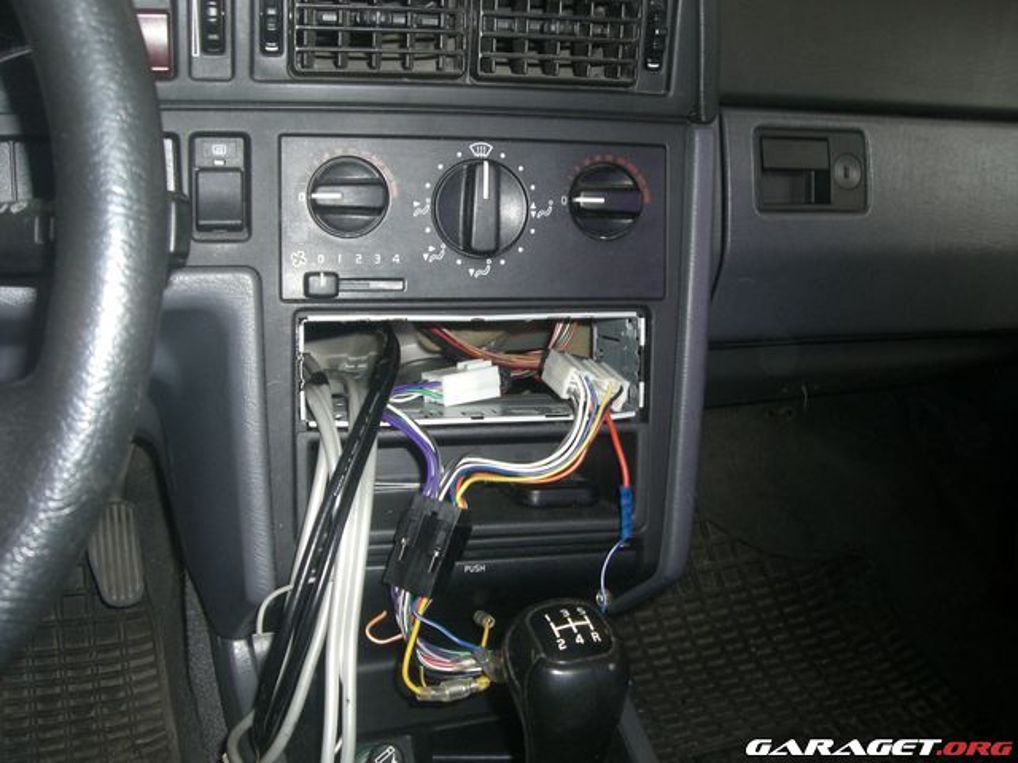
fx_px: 1118
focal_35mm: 38
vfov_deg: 37.7
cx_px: 509
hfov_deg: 49.0
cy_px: 382
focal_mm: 6.2
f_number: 2.7
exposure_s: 1/60
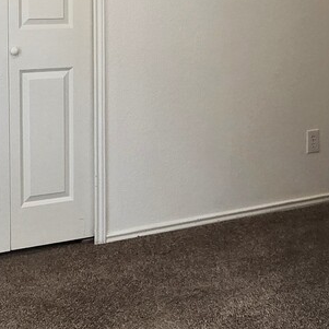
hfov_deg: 30.9
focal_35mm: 55
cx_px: 109
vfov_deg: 29.4
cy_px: 15
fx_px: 591
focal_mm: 2.2
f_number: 2.2
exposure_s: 1/124
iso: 50
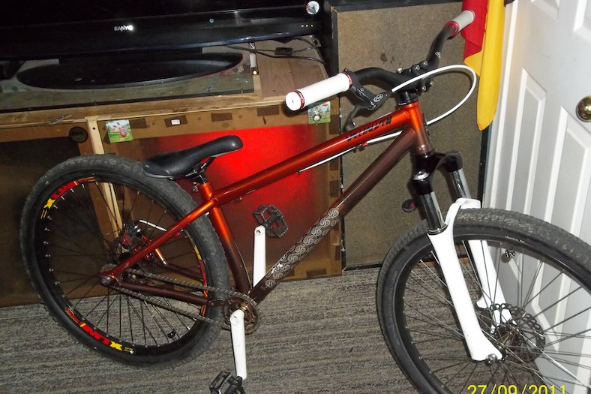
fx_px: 640
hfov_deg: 49.6
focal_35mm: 39
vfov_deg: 34.1
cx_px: 298
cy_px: 223
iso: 400
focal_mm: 6.6
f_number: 4
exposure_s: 1/40
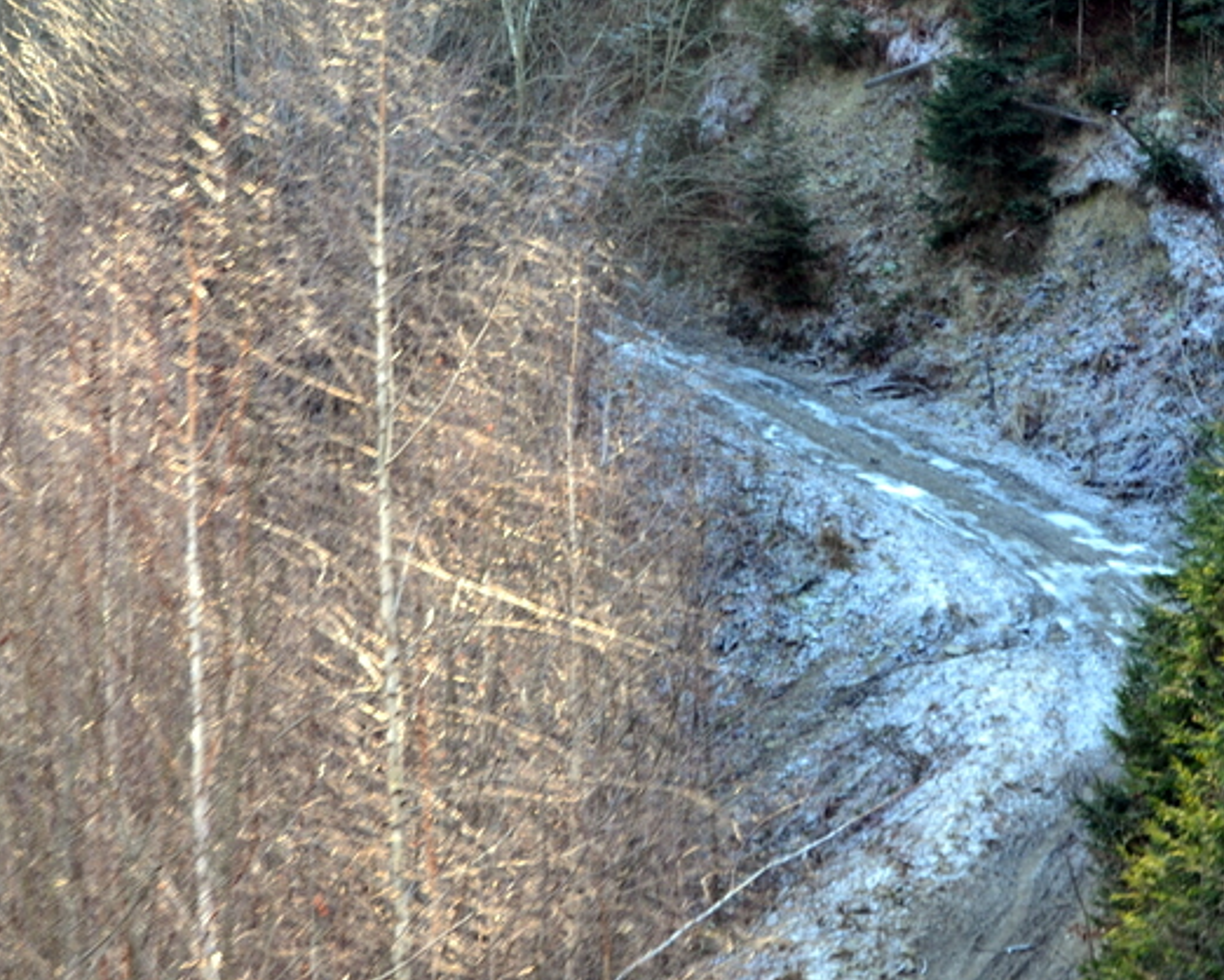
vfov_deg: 13.0
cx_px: 718
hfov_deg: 16.2
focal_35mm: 119
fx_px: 4302
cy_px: 553
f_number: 7.1
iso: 400
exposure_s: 1/40
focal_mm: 55
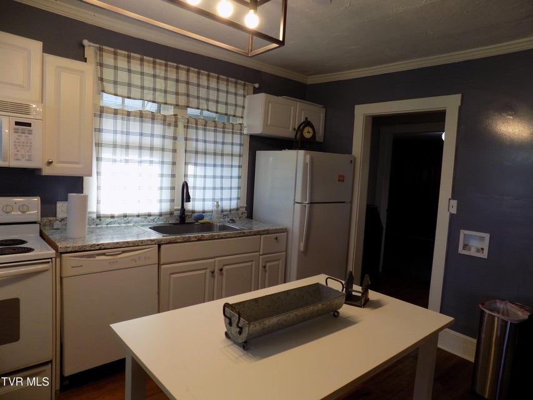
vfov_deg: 58.9
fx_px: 354
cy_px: 200
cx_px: 266
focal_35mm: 23
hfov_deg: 73.9
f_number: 3.1
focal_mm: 4
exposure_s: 1/30
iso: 80
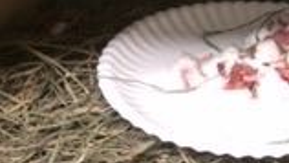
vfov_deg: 9.0
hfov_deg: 15.9
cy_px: -152
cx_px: 379
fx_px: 981
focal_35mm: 128
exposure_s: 1/24
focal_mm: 4.15
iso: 320
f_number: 2.2
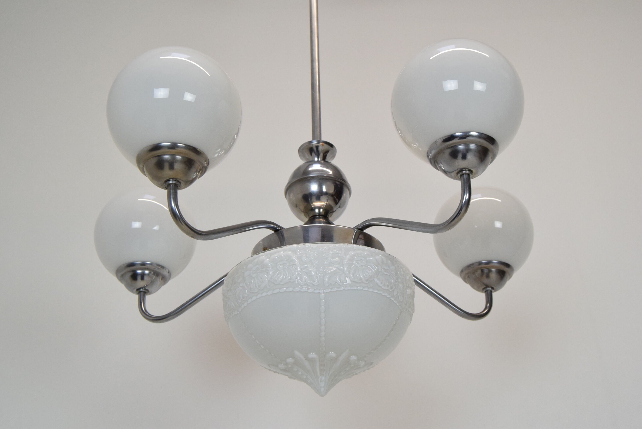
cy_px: 214
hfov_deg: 49.5
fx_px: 696
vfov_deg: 34.3
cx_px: 321
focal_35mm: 39
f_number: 8
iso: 1600
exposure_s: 1/250
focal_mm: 26
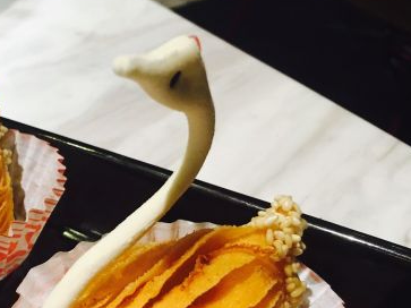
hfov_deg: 32.6
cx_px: 41
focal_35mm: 56
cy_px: 226
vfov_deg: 25.8
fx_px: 665
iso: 50
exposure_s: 1/33
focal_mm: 4.15
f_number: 2.2
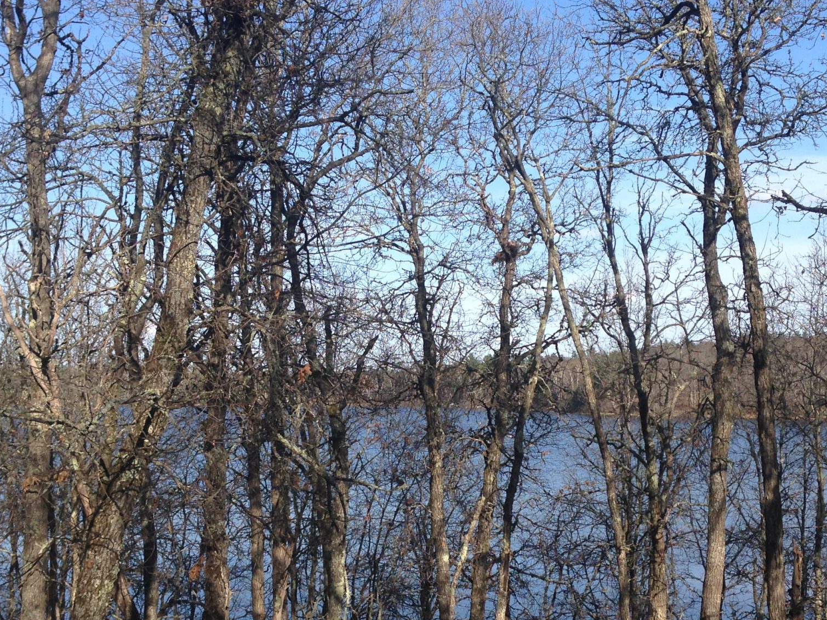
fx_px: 1338
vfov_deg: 25.8
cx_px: 434
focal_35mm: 56
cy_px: 449
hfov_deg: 34.4
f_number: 2.4
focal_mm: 4.12
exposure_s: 1/1063
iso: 50
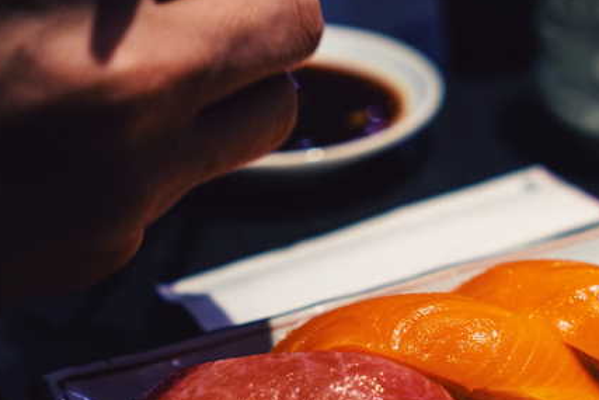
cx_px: 540
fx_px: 1398
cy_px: 315
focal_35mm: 84
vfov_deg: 16.2
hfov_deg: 23.5
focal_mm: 35
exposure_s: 1/60
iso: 160
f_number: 2.8
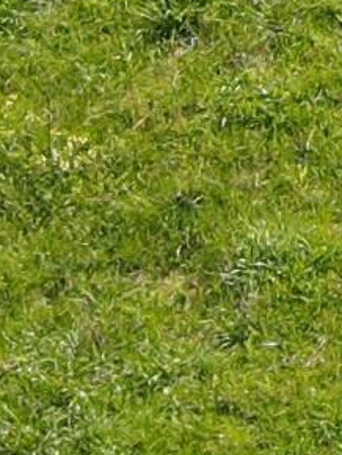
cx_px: 1039
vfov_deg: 7.2
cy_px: -819
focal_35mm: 248
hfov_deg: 5.6
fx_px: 3262
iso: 110
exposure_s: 1/250
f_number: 2.8
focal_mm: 4.5
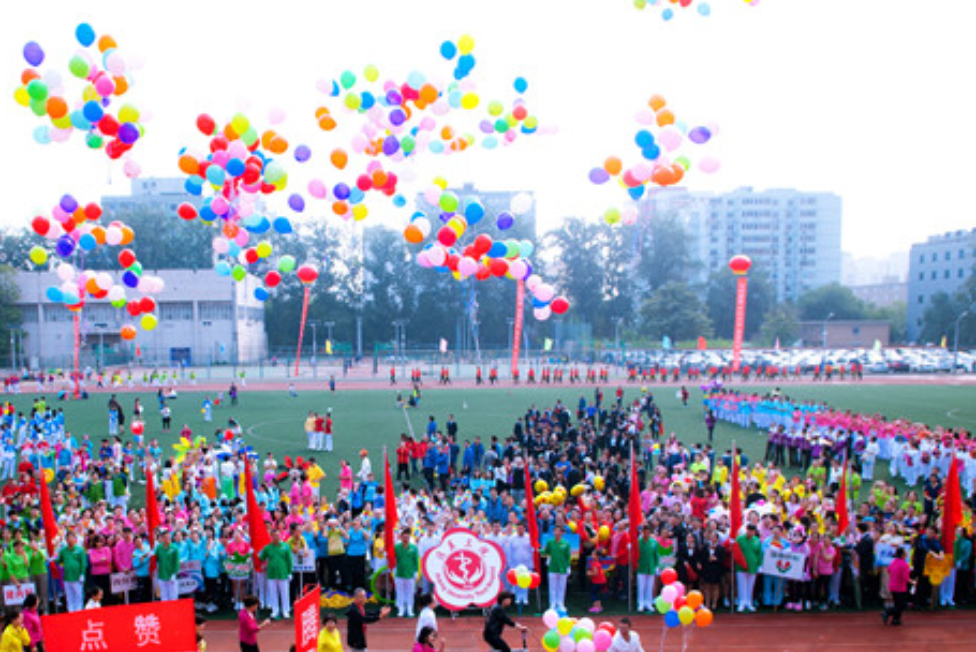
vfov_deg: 39.0
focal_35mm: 34
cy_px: 409
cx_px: 375
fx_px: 913
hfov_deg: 55.7
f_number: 4.5
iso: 200
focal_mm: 17
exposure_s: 1/400
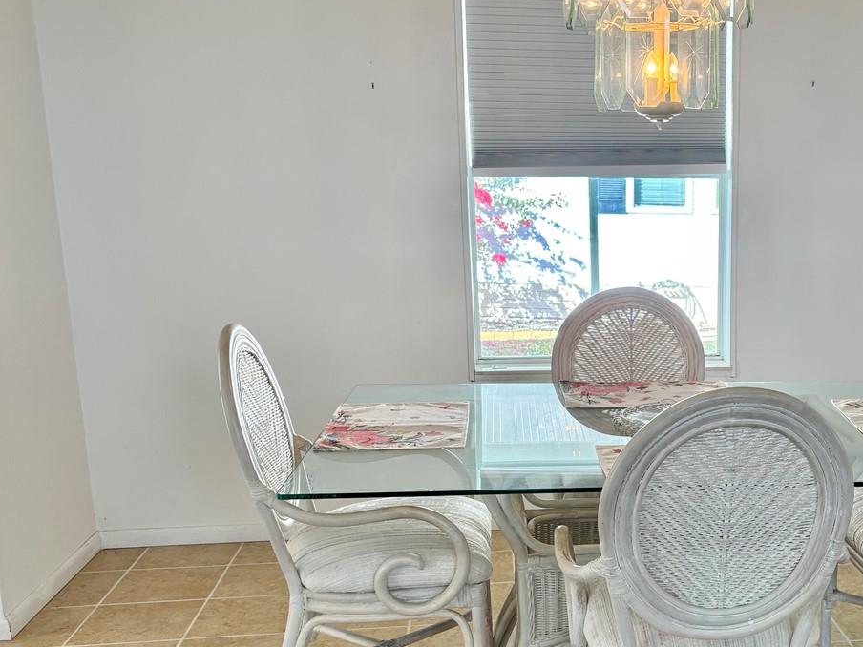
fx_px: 1147
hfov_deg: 39.5
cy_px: 426
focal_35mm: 46
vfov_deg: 31.3
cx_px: 703
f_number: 1.6
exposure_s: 1/139
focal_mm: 5.96
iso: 64
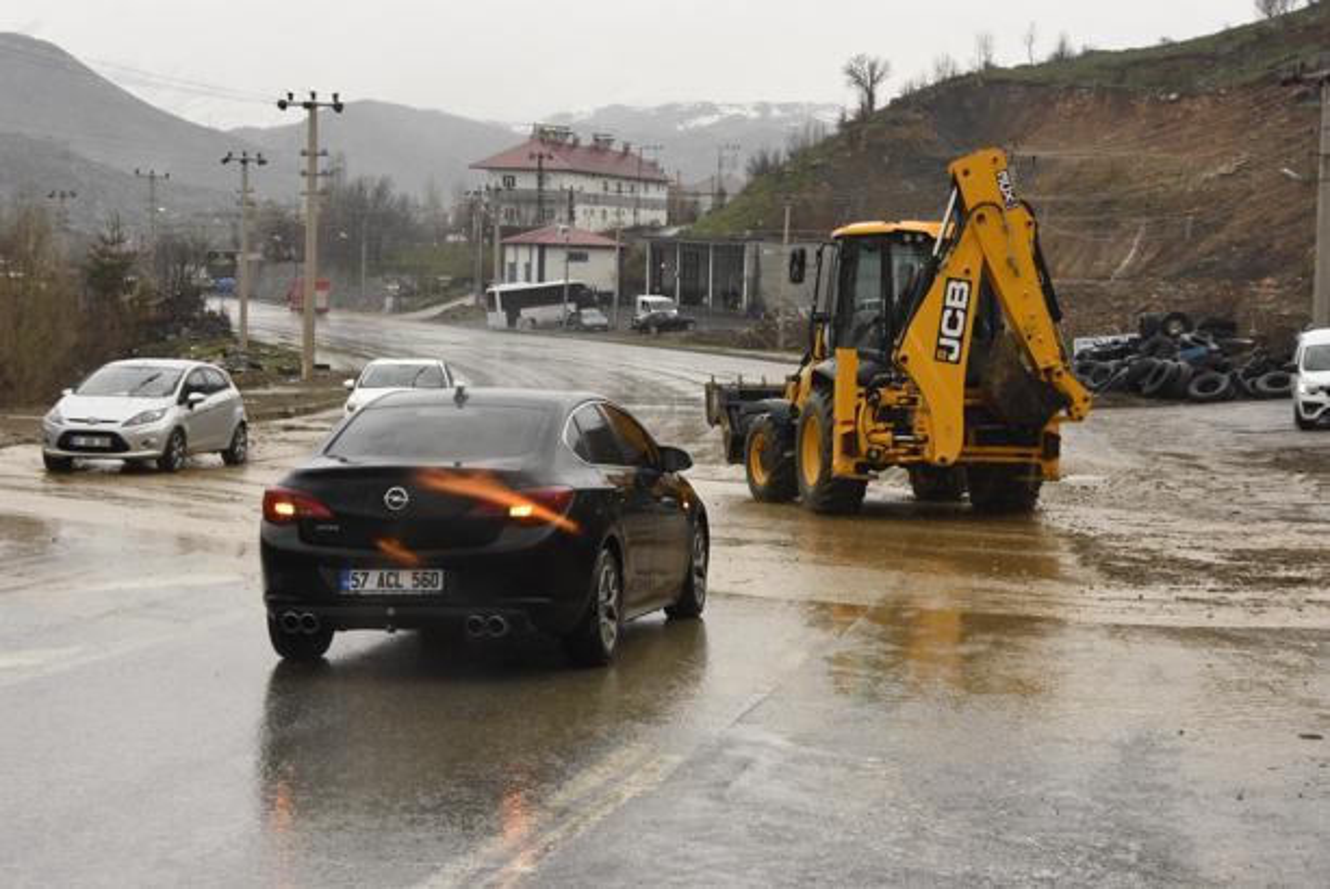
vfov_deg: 19.0
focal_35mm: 72
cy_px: 444
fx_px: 2662
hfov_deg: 28.0
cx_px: 665
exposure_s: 1/400
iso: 1250
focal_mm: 48
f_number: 10
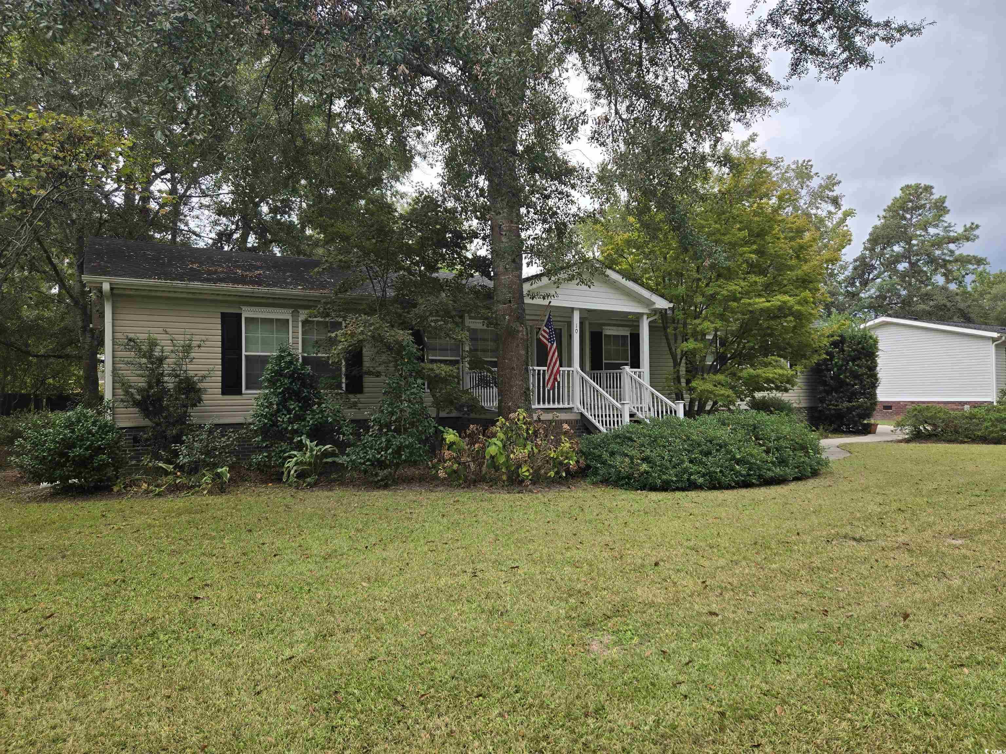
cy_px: 377
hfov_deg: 73.9
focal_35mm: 23
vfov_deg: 58.9
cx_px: 503
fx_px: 668
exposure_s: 1/375
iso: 25
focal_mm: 5.4
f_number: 1.8
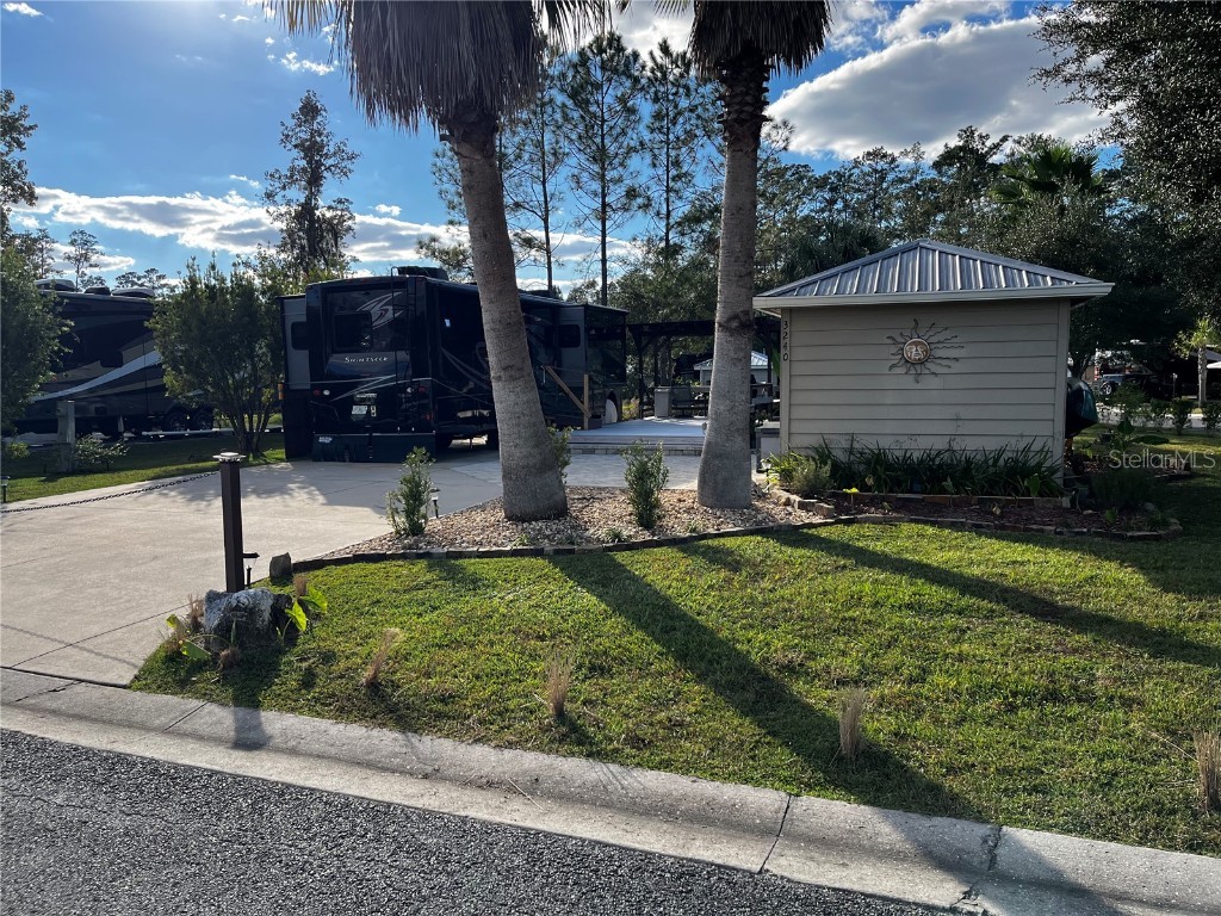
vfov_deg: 53.1
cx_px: 610
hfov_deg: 67.3
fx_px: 917
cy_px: 458
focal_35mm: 26
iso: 50
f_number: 1.6
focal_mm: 5.1
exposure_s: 1/2024
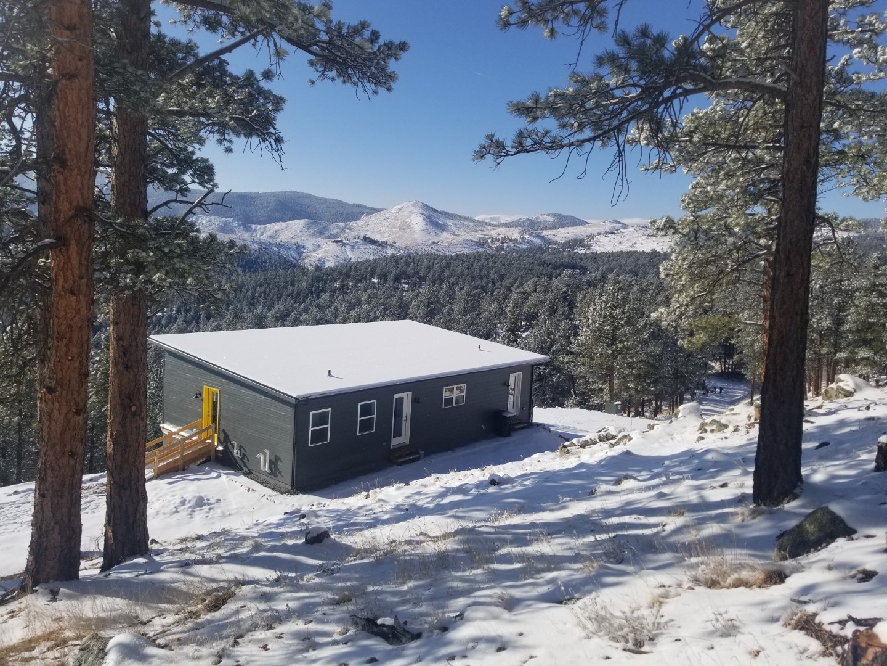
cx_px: 444
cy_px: 333
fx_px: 666
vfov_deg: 53.1
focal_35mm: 26
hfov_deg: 67.3
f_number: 1.7
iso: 50
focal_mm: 4.25
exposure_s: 1/4160
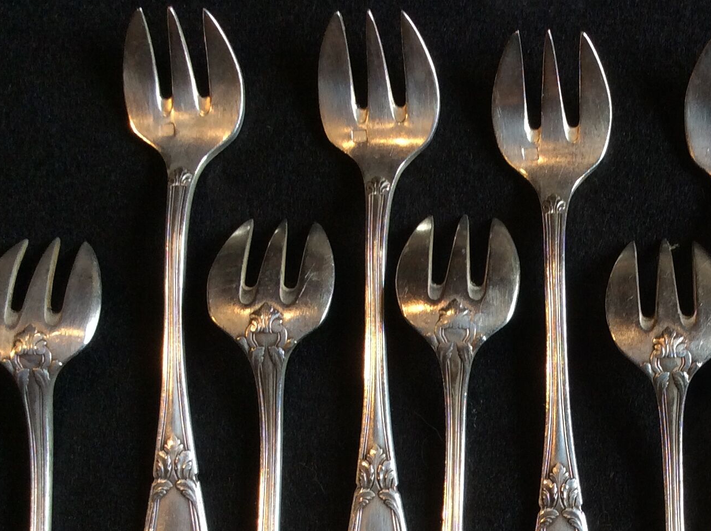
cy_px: 461
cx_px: 609
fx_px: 1313
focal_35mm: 64
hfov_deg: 29.3
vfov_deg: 22.4
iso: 64
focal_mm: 3.3
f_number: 2.4
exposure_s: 1/25
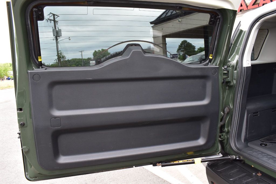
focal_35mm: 27
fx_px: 207
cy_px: 92
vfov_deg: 47.9
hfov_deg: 67.4
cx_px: 138
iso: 400
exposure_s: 1/80
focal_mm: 18
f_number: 8
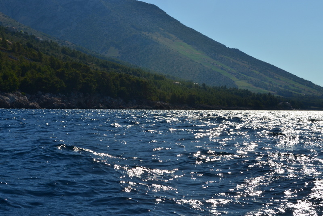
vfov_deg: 20.6
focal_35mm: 66
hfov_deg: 30.5
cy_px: 108
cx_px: 162
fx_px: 592
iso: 140
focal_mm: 44
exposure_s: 1/500
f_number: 11
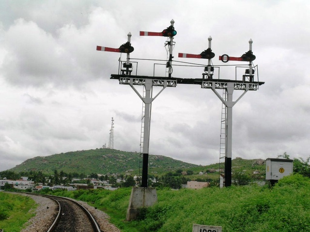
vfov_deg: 19.6
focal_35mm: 75
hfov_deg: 26.0
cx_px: 155
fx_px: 672
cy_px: 116
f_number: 8
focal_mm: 15.6
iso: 50
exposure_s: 1/242
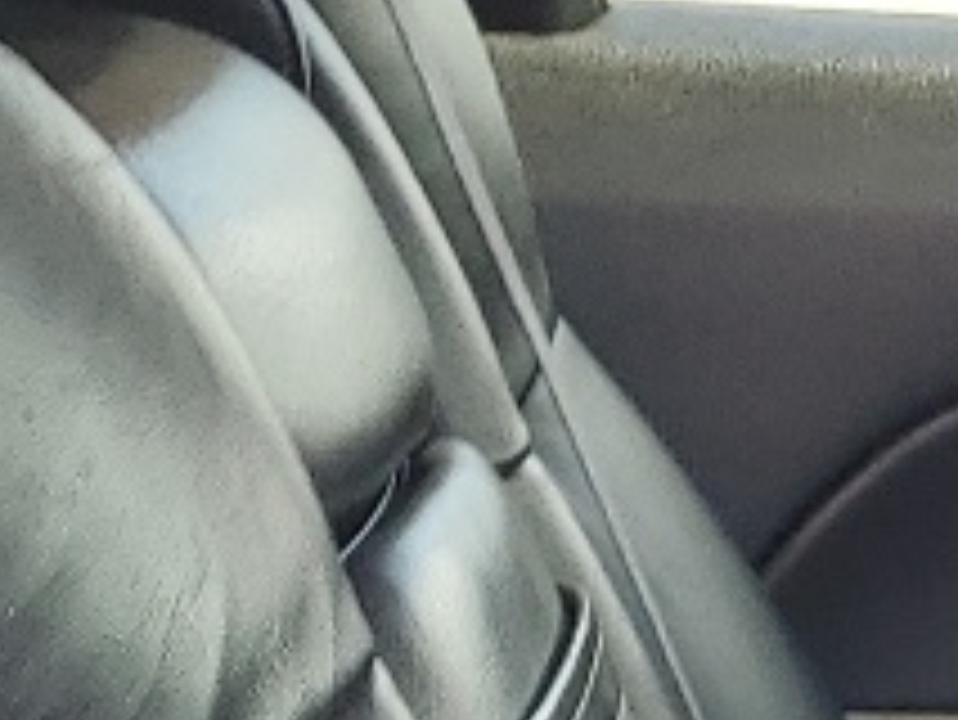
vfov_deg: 7.3
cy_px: 1580
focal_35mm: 195
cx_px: 2375
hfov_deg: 9.0
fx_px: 5400
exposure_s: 1/120
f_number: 1.5
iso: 52
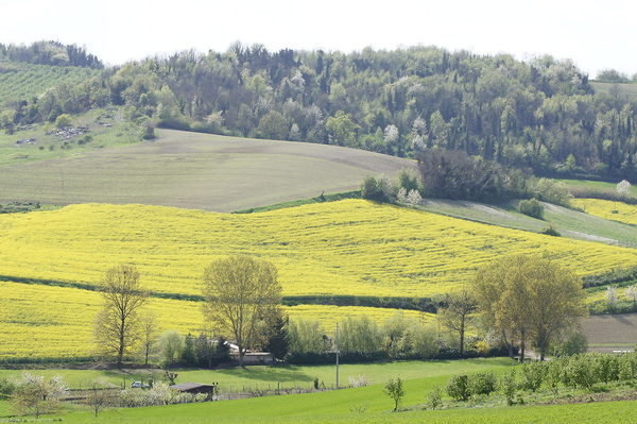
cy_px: 212
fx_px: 1856
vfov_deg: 13.0
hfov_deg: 19.5
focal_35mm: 105
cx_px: 318
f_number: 11
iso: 200
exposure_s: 1/200
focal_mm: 70
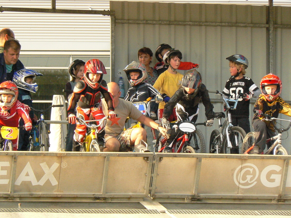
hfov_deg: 7.7
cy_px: 109
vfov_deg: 5.8
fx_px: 2152
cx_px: 146
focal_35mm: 256
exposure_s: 1/400
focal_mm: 42.6
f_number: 7.1
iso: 400
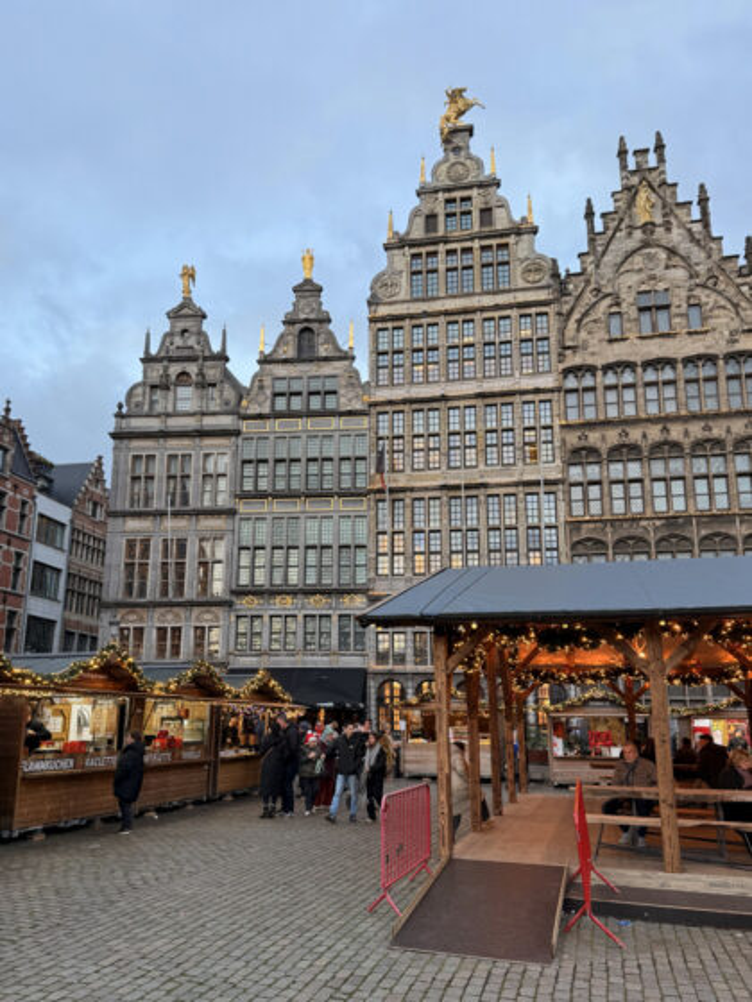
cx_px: 376
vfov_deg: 71.6
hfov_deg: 56.8
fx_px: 695
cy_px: 501
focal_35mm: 24
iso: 80
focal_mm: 6.76
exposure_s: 1/100
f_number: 1.78
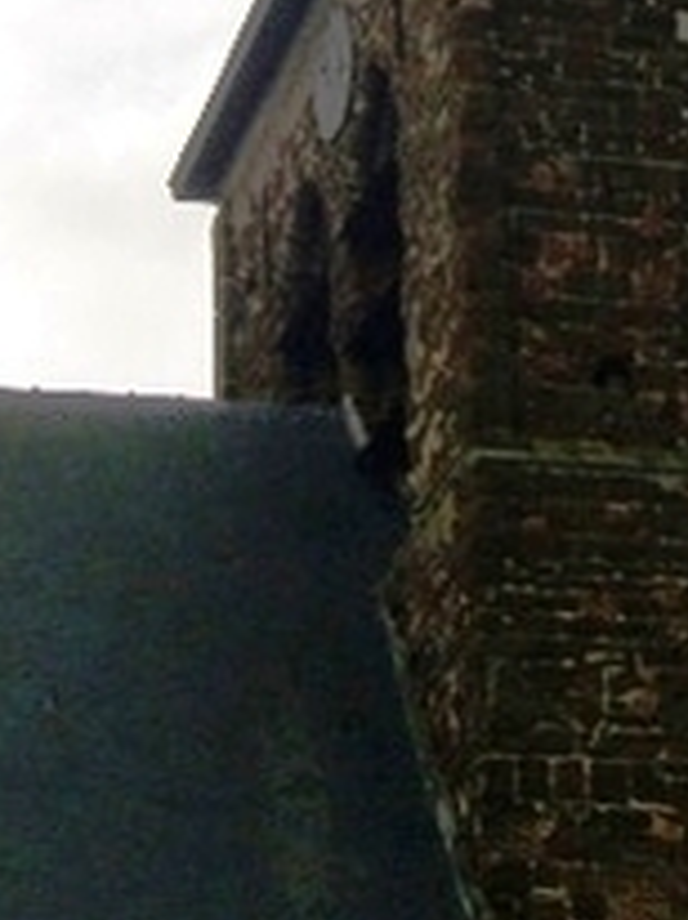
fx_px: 4807
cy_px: 22
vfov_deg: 10.8
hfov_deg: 8.1
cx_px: 862
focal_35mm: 181
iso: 80
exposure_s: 1/160
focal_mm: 11
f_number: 12.6
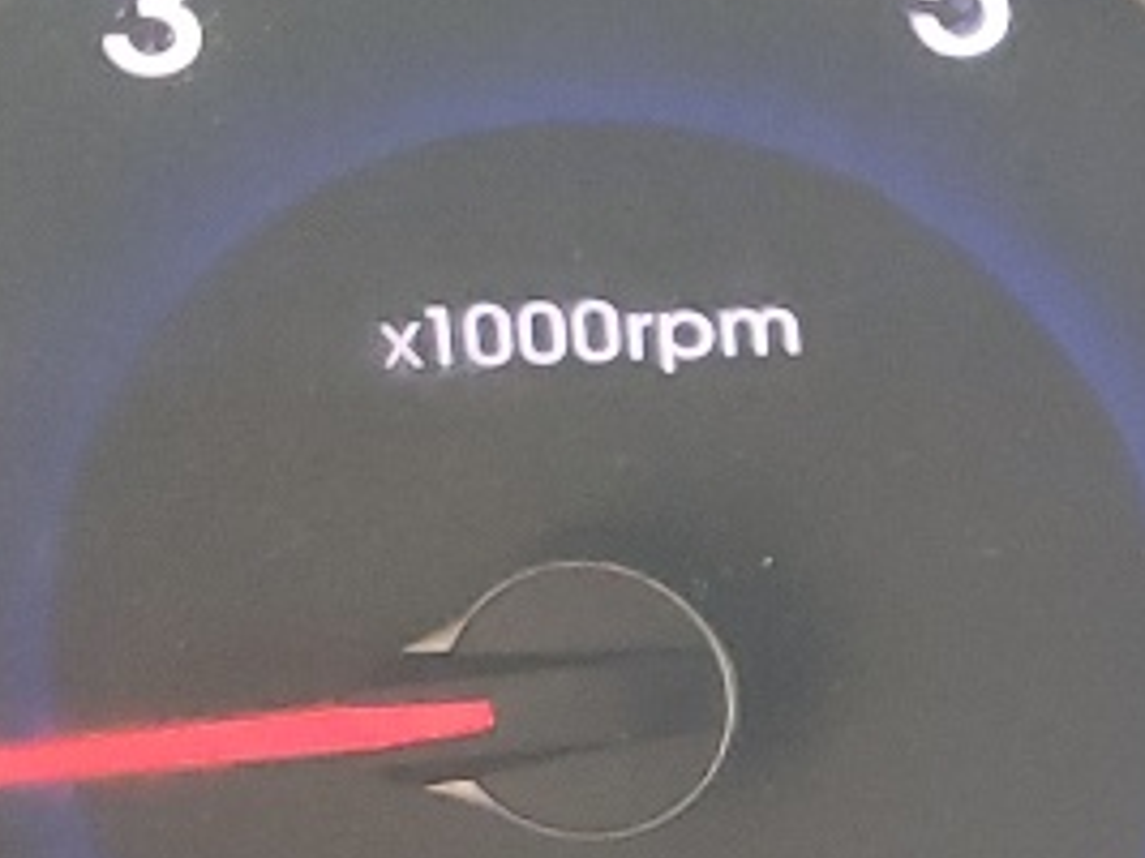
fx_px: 5158
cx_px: 2251
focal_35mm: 156
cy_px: 995
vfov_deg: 9.4
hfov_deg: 11.5
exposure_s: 1/60.2
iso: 193
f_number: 1.5
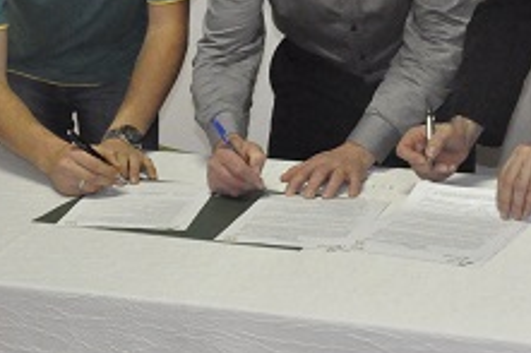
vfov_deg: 13.0
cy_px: 16
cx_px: 217
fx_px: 1535
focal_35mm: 104
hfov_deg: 19.6
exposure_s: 1/100
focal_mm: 31
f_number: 7.1
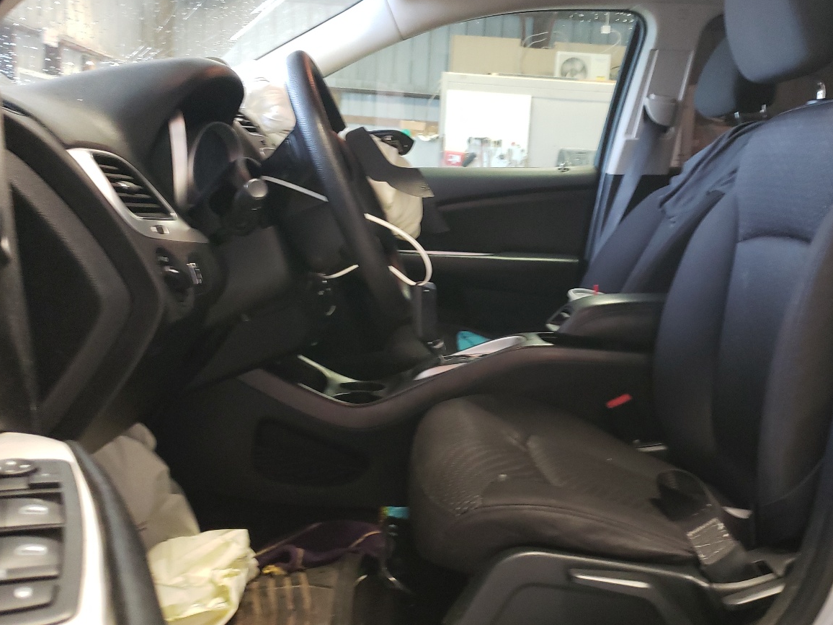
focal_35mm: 36
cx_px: 491
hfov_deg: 51.1
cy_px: 295
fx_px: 866
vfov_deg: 39.6
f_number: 1.5
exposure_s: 1/40
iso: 315
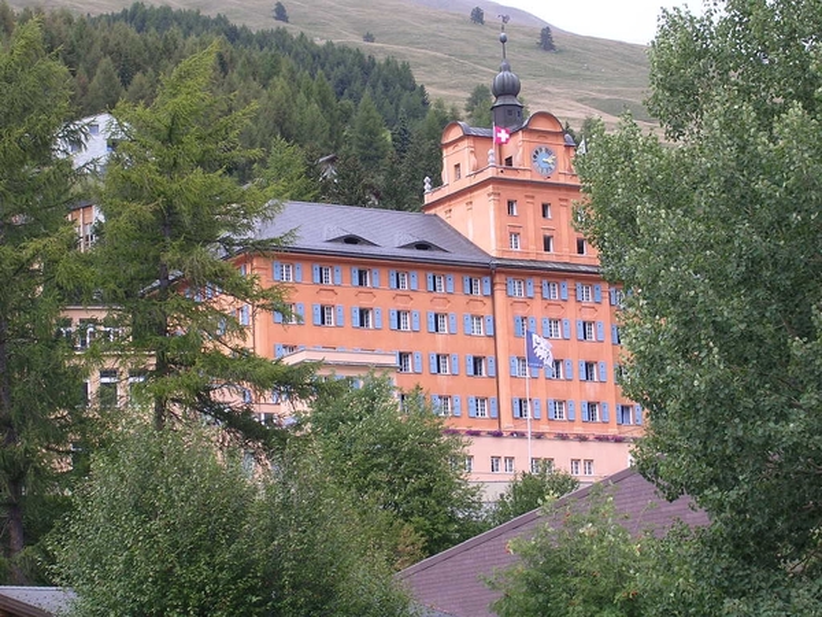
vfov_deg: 12.9
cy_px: 308
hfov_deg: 17.1
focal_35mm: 115
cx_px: 411
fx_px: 2731
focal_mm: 17.4
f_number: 4.9
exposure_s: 1/90.5
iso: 100
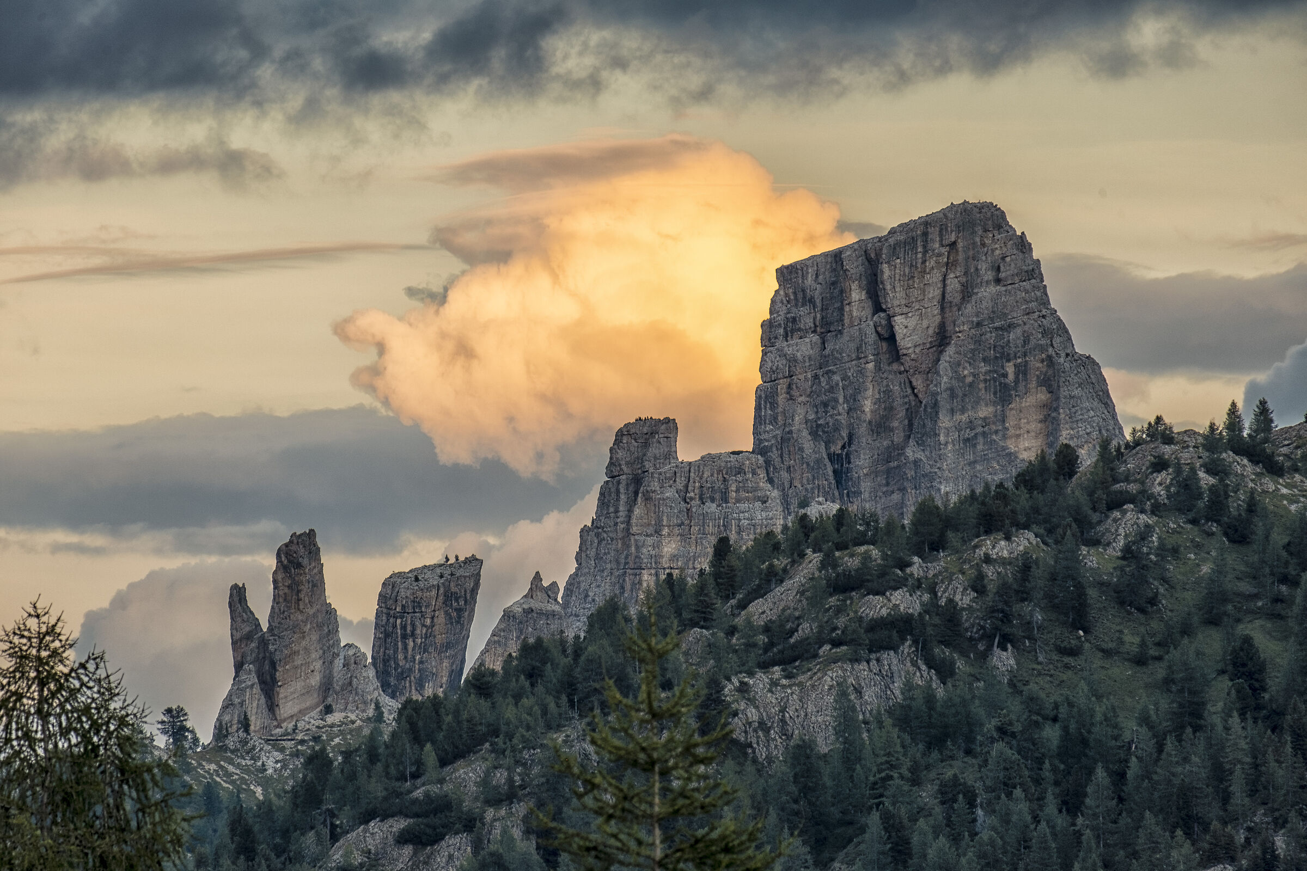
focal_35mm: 345
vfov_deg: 4.0
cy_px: 436
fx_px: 12524
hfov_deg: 6.0
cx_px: 654
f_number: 6.7
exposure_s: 1/60
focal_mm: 230
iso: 160
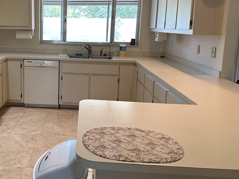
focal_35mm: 37
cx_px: 60
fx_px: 255
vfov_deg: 38.3
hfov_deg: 48.2
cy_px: 62
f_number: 1.78
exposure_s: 1/120
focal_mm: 6.86
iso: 200
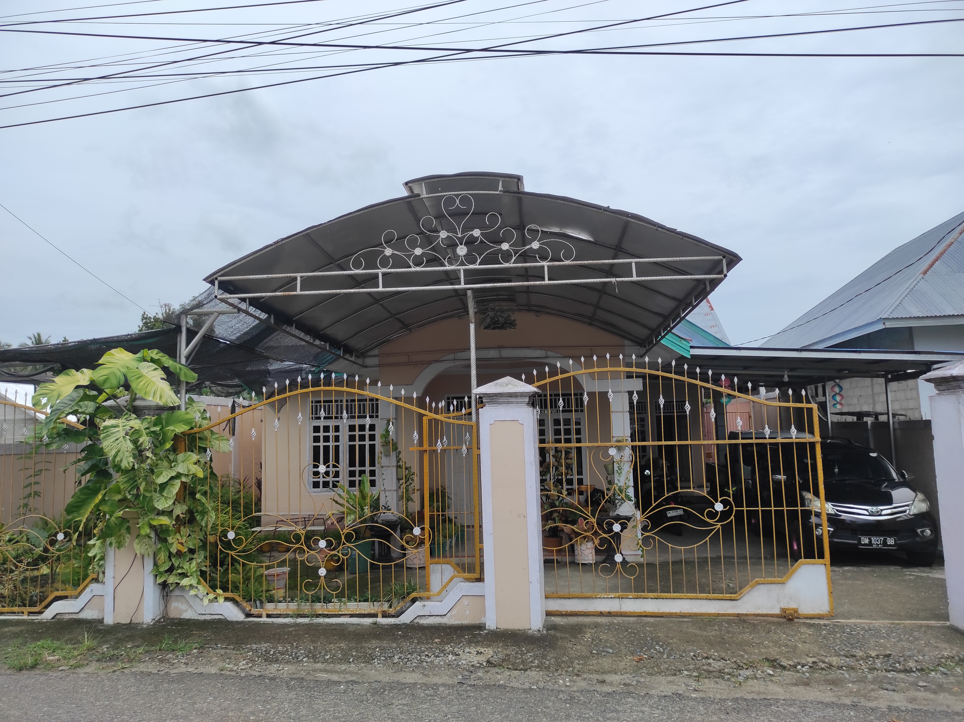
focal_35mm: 25
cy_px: 361
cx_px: 482
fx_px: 696
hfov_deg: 69.4
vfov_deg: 54.8
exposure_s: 1/2946
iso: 100
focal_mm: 5.43
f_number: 1.89
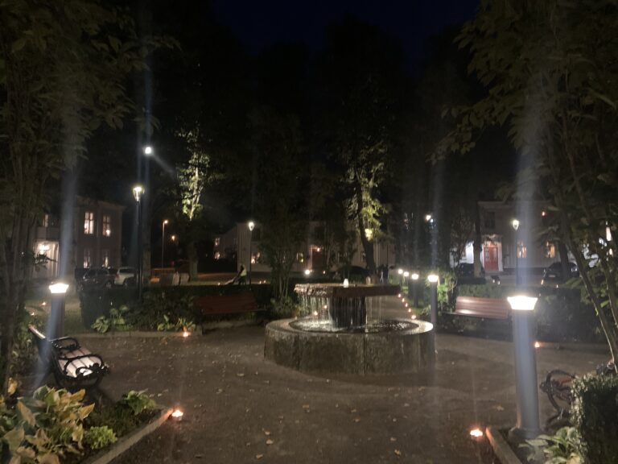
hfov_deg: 67.3
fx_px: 464
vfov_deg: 53.1
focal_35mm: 26
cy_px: 232
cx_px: 309
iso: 640
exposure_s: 1/17
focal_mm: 4.25
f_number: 1.8
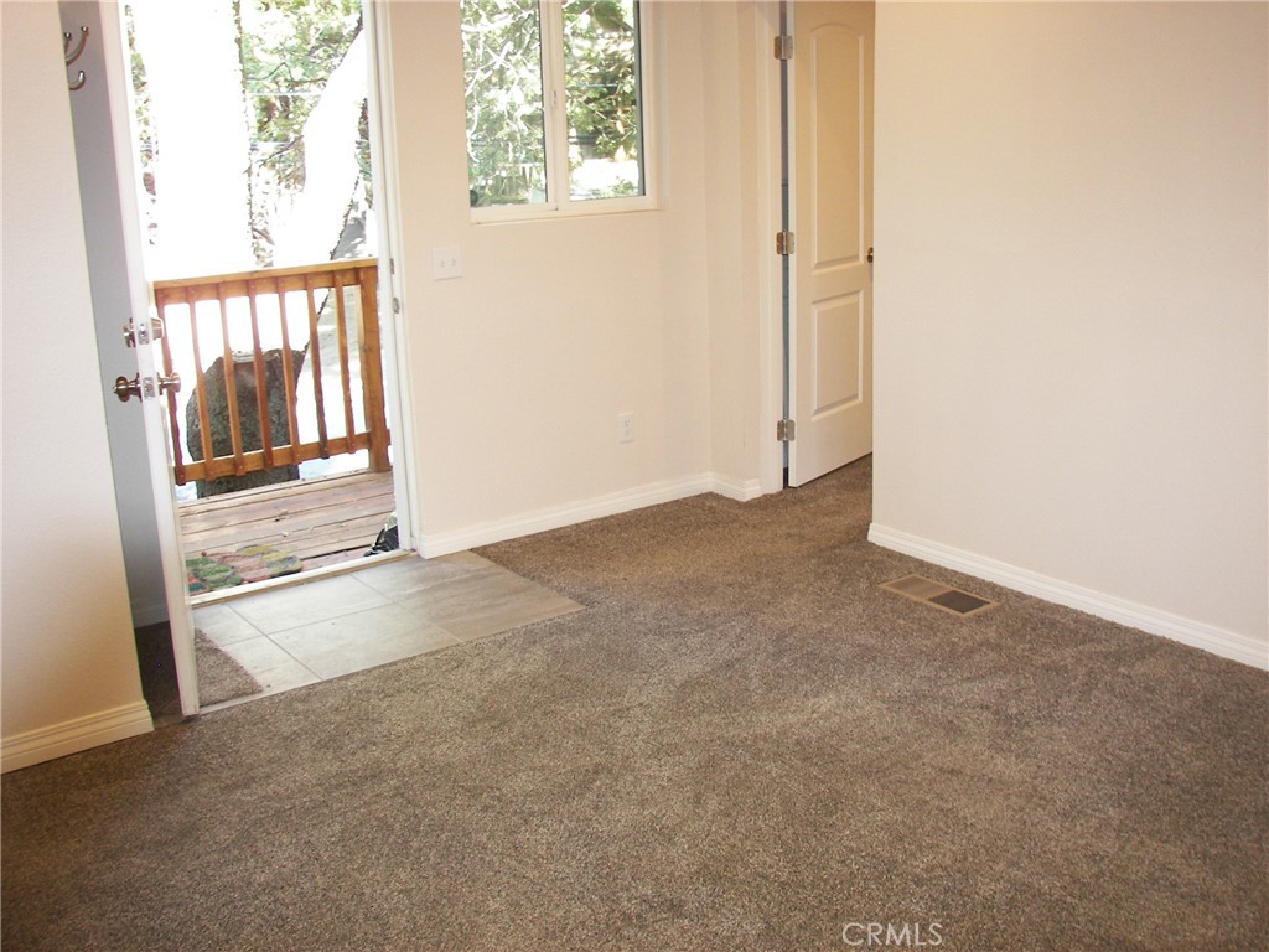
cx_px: 634
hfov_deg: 51.4
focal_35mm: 36
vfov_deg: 39.7
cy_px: 476
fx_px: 1320
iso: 100
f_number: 2.8
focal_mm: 6
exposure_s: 1/25
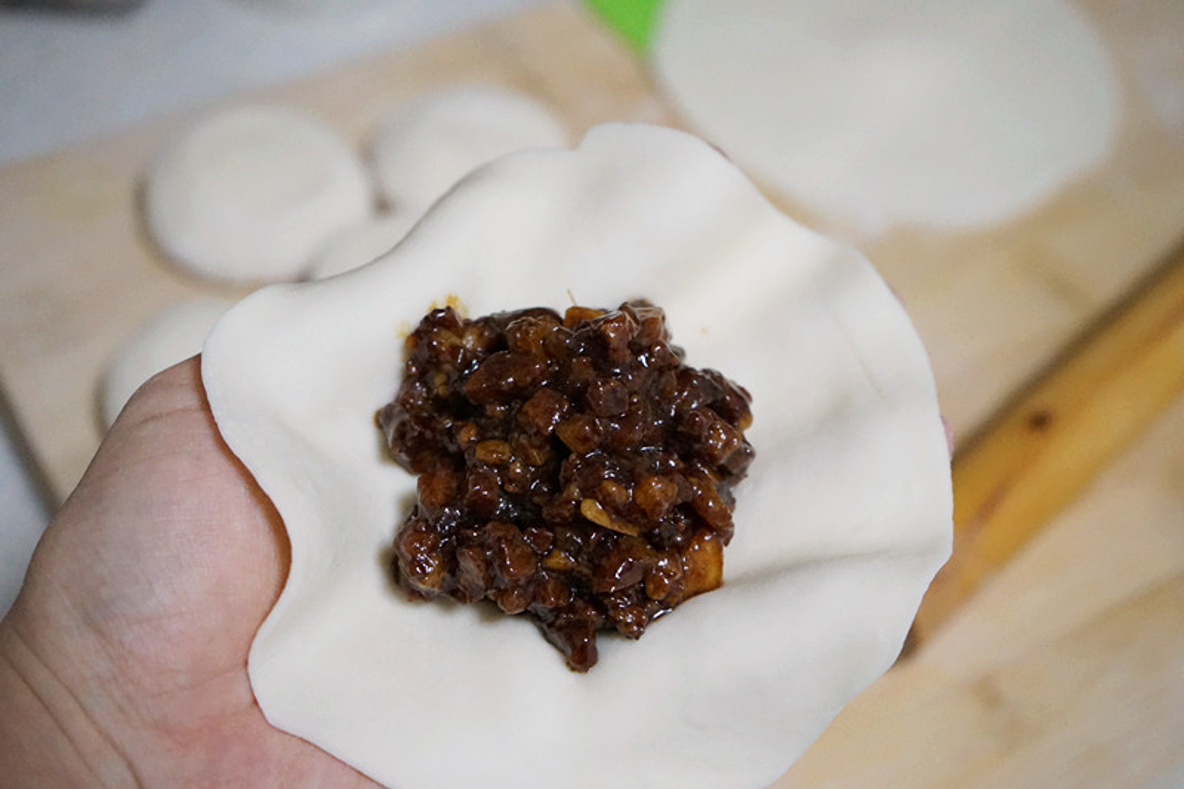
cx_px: 592
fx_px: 1710
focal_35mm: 52
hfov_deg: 38.2
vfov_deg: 26.0
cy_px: 394
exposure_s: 1/60
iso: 6400
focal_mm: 52
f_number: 5
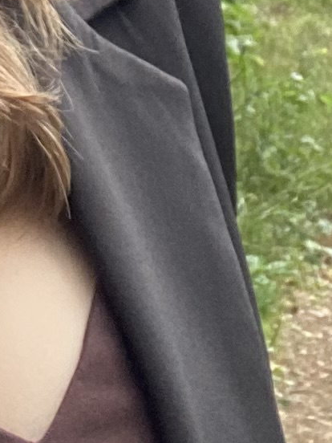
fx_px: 2148
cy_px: -564
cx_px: -103
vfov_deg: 10.4
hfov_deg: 8.7
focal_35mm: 168
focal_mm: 2.71
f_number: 2.2
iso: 100
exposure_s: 1/118
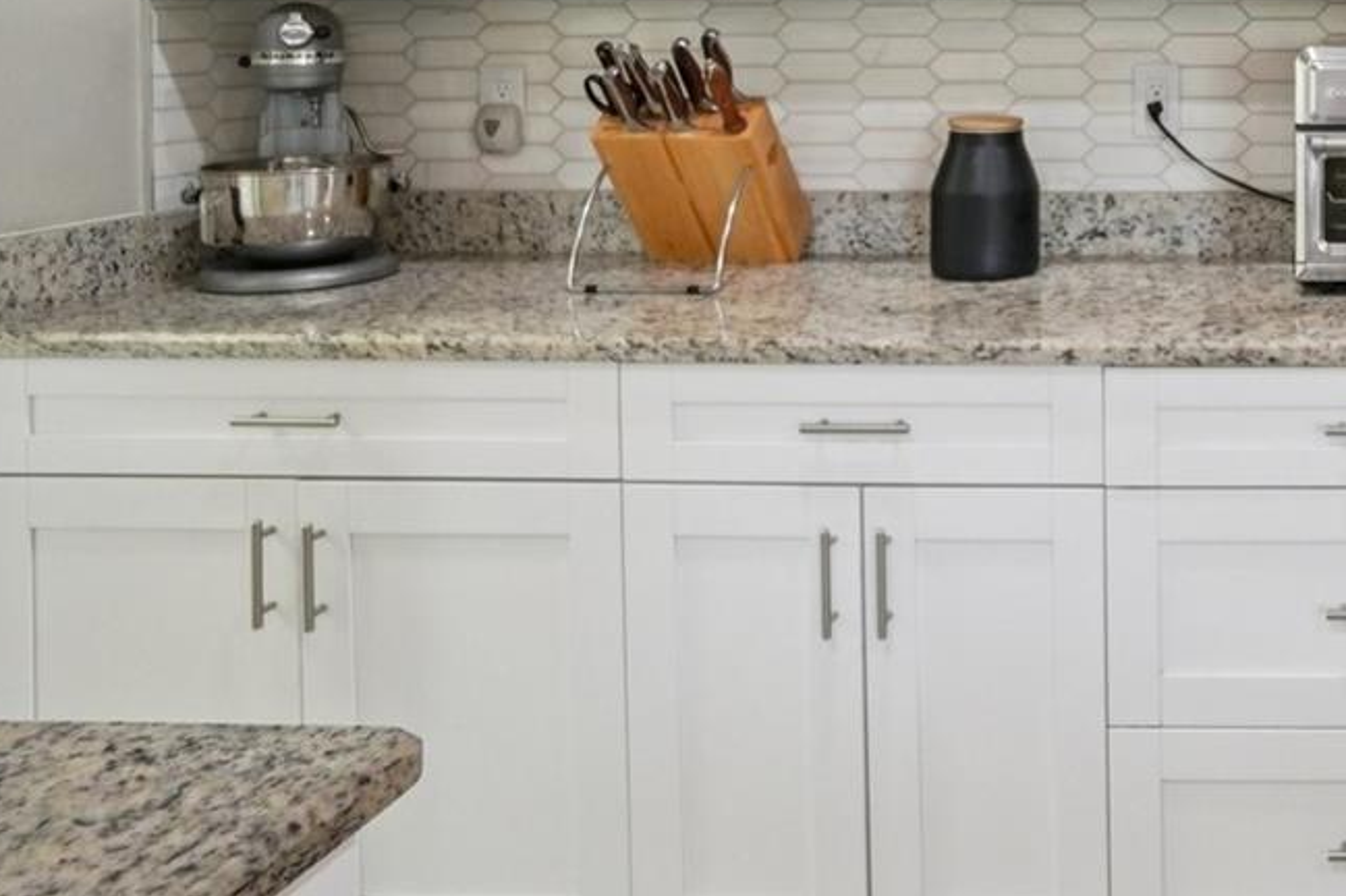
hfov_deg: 42.5
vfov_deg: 33.5
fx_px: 1383
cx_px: 1429
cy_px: 46
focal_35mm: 37
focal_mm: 10
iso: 400
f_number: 4.5
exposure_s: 1/30
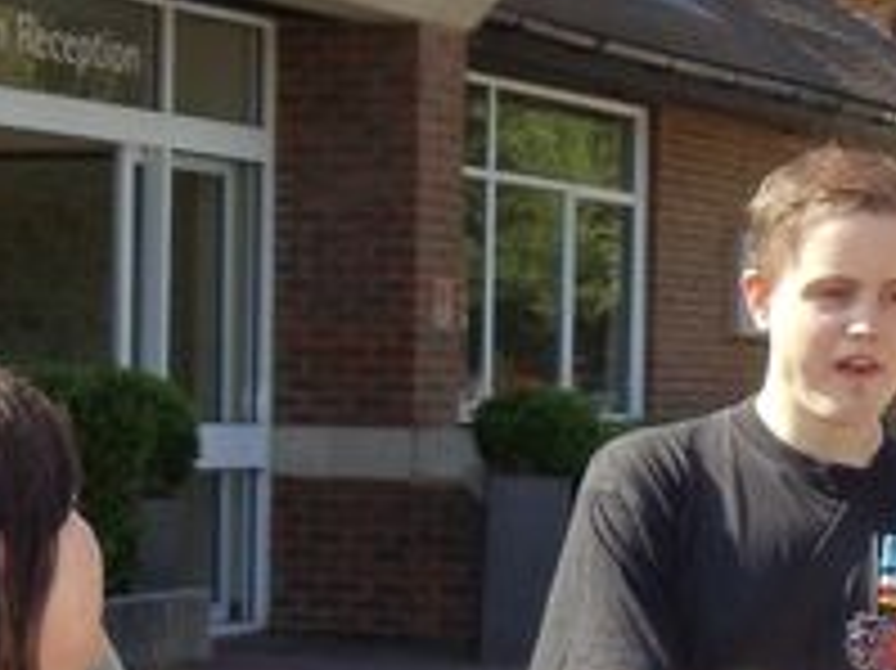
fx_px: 4579
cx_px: 734
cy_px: 477
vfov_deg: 8.4
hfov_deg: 11.1
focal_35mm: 177
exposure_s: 1/160
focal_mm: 6
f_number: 3.5
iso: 100
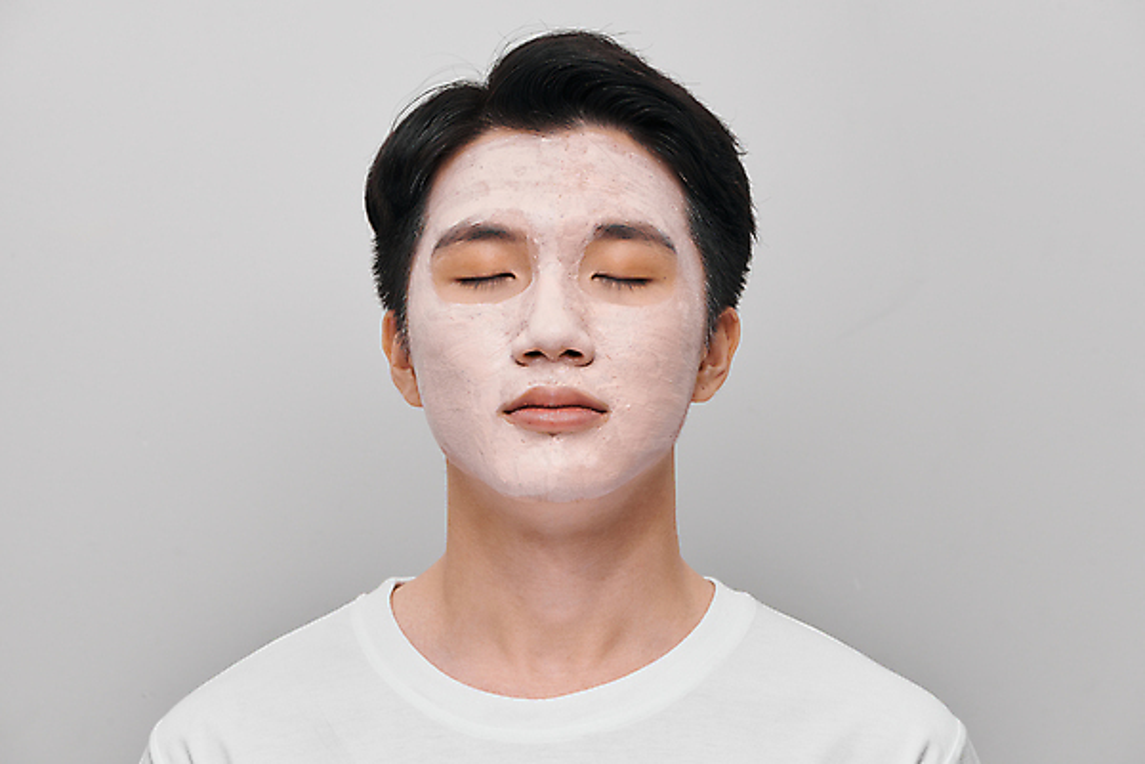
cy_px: 382
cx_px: 572
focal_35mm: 105
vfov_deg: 13.0
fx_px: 3339
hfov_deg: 19.5
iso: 200
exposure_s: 1/125
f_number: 9
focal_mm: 105
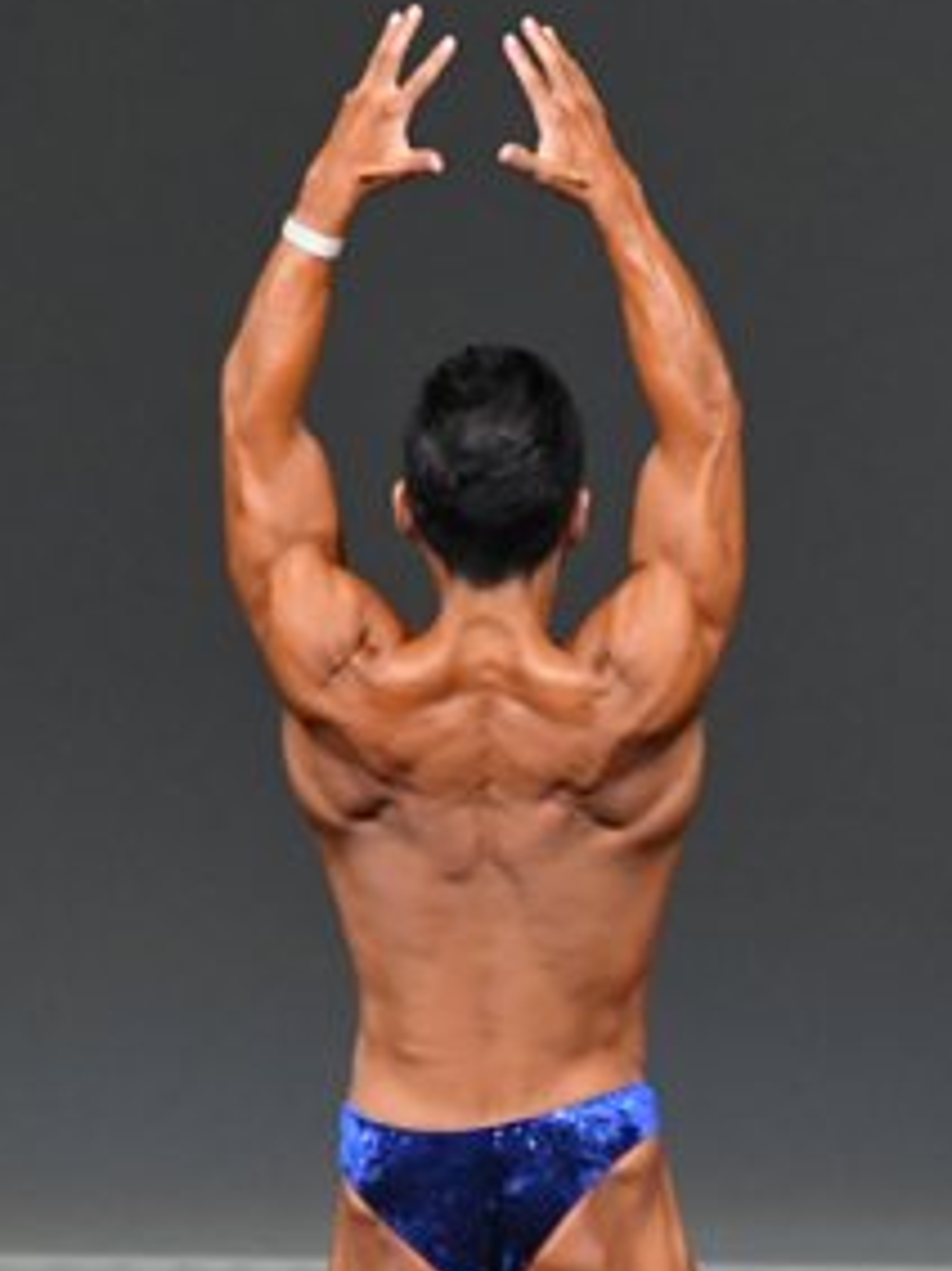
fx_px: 30458
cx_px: 698
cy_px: 1019
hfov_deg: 1.8
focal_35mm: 830
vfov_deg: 2.4
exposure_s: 1/400
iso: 4000
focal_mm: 210
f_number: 5.6
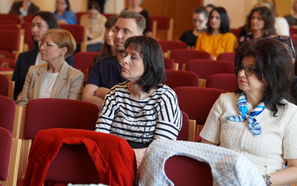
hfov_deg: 21.0
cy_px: 87
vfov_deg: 13.2
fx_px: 802
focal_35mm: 99
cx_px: 149
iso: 1250
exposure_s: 1/160
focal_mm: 96
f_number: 4
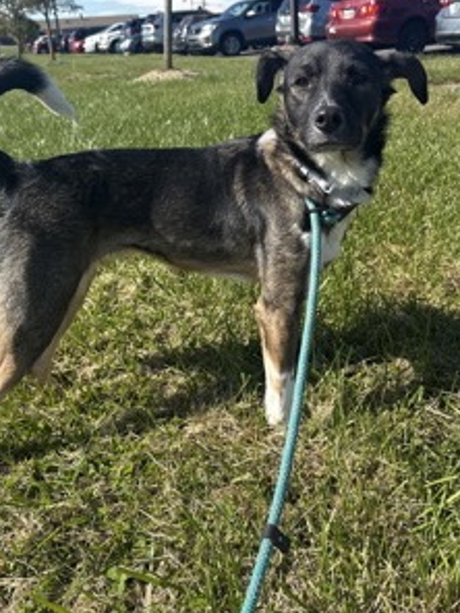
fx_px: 602
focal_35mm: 34
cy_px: 257
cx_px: 233
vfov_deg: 53.7
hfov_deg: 41.8
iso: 80
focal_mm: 6.76
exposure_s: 1/3425
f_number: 1.78
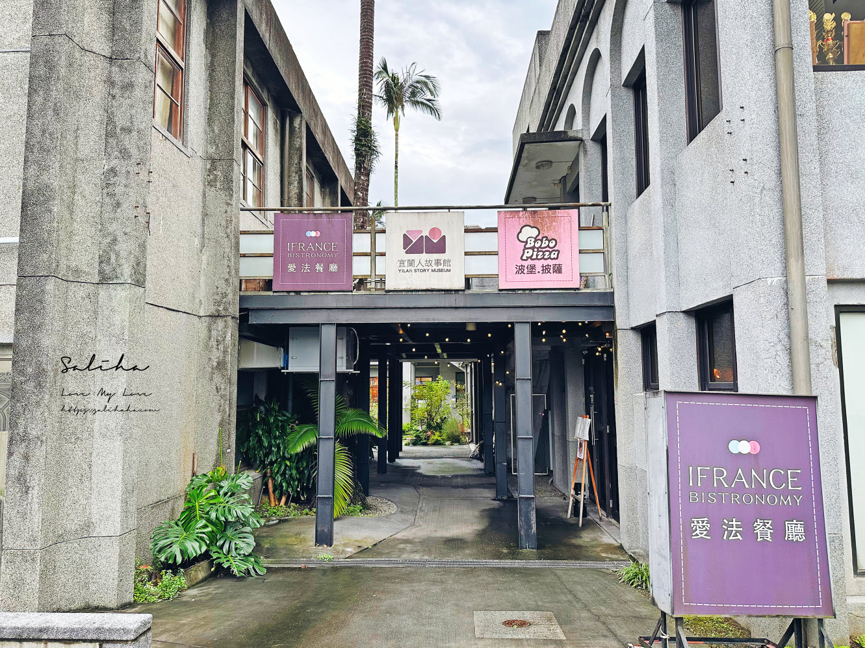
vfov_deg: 56.8
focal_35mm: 24
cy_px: 324
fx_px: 600
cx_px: 432
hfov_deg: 71.6
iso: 80
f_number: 1.78
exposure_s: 1/829
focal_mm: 6.86
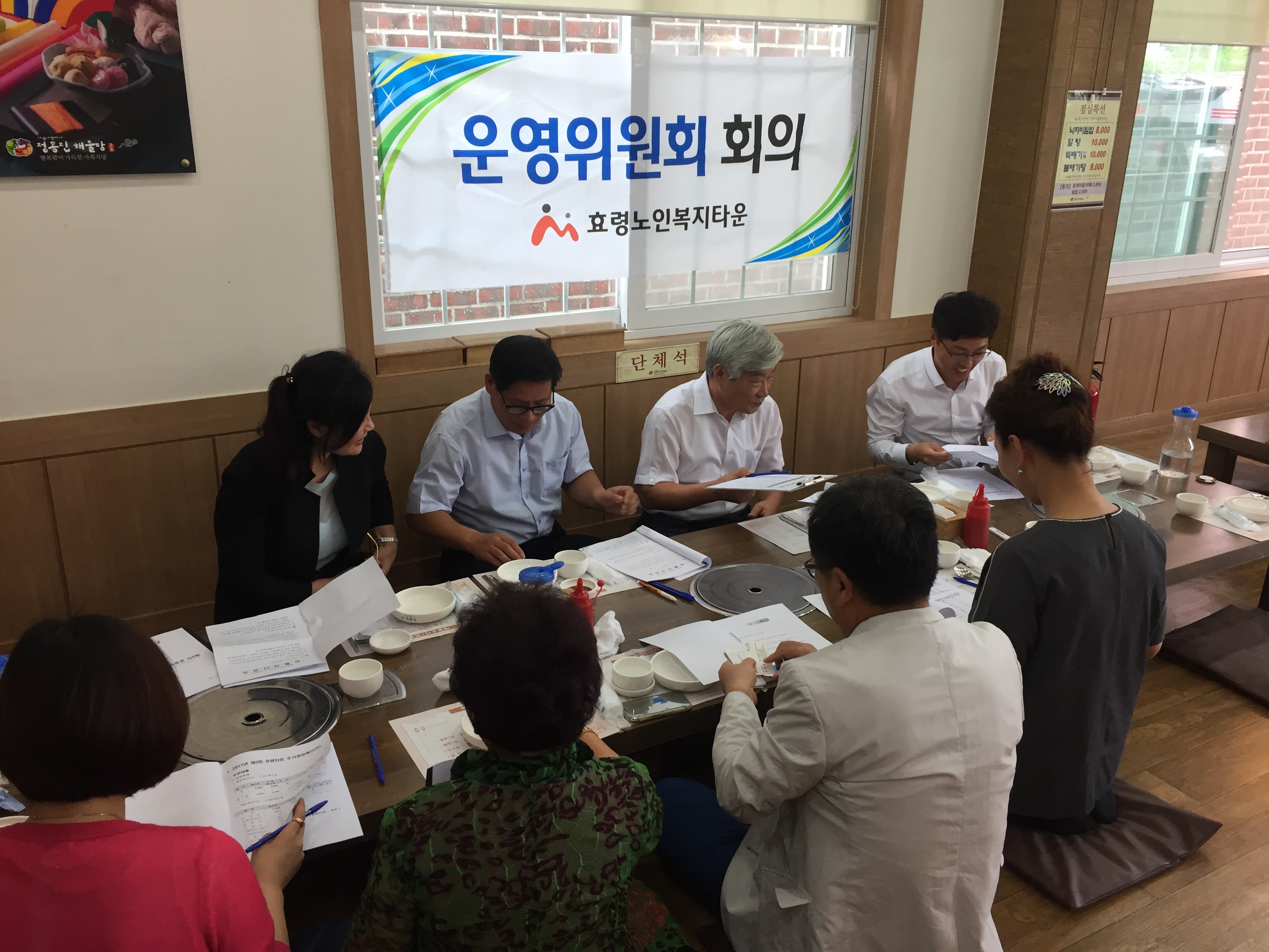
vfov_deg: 48.2
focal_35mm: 29
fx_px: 1063
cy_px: 476
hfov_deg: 61.7
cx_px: 634
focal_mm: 4.15
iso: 32
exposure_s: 1/30
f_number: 2.2
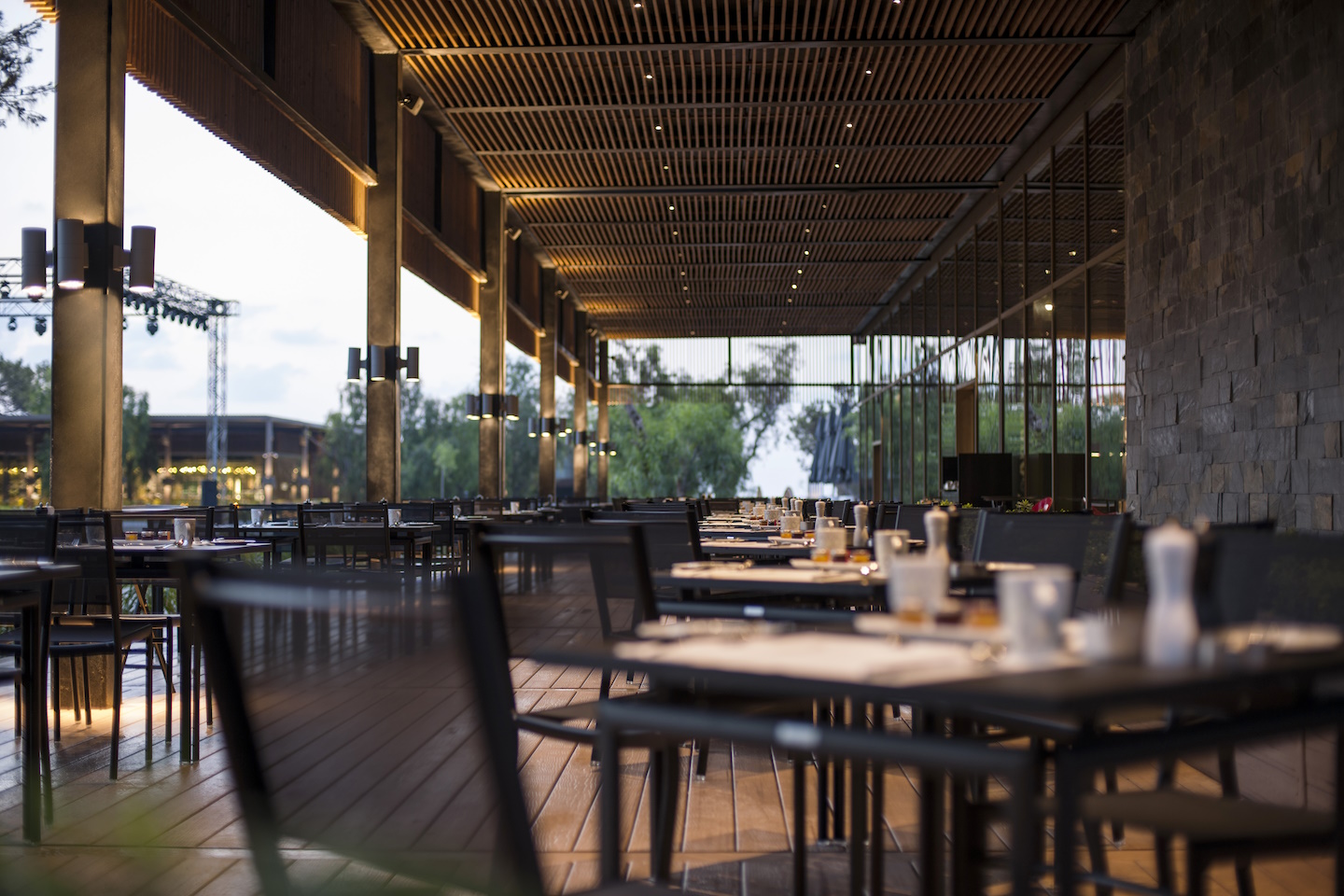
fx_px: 1867
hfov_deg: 39.6
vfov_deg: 27.0
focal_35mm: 50
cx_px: 672
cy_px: 448
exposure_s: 1/8
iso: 100
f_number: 2.2
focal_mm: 50
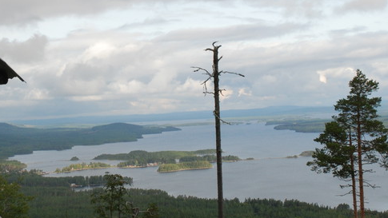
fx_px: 865
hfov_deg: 25.2
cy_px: 75
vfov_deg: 14.4
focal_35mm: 84
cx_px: 133
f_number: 10
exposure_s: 1/400
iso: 400
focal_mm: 27
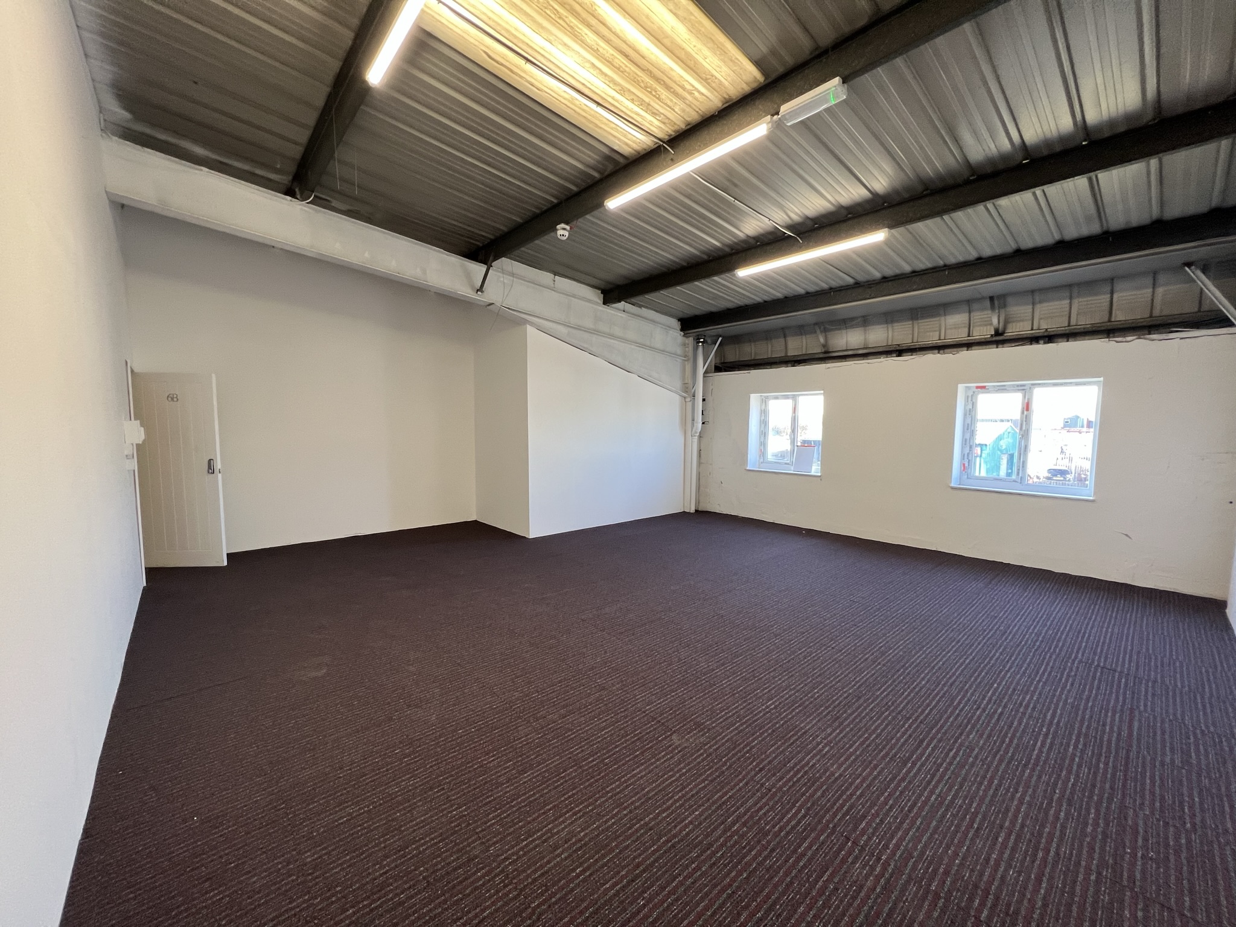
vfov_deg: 89.9
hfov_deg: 106.2
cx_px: 618
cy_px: 464
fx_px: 464
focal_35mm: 13
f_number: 1.8
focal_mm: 1.57
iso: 160
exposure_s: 1/100
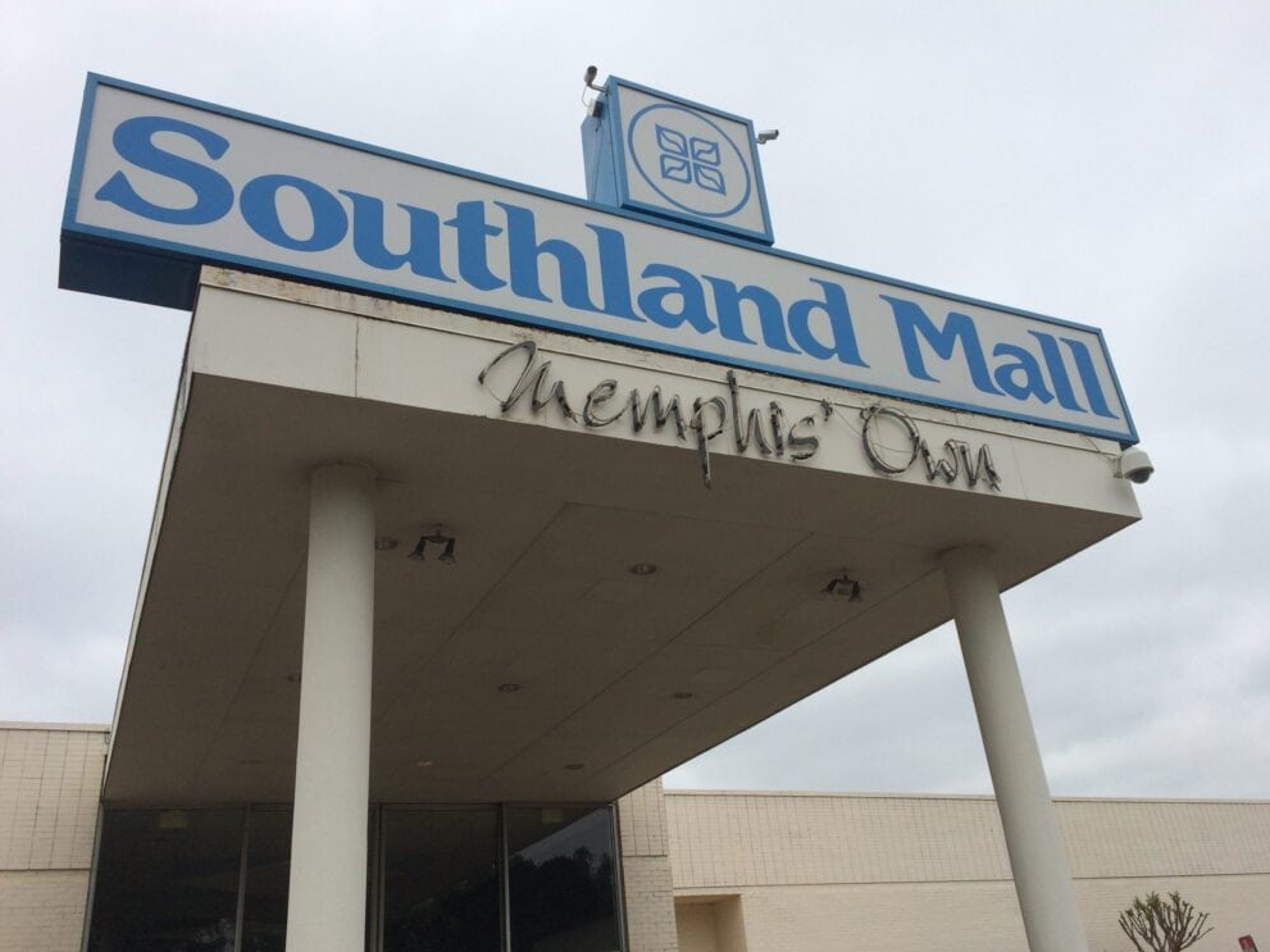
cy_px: 479
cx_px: 645
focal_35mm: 31
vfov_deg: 45.4
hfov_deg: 58.4
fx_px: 1137
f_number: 2.2
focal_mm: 4.12
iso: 40
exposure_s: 1/2933
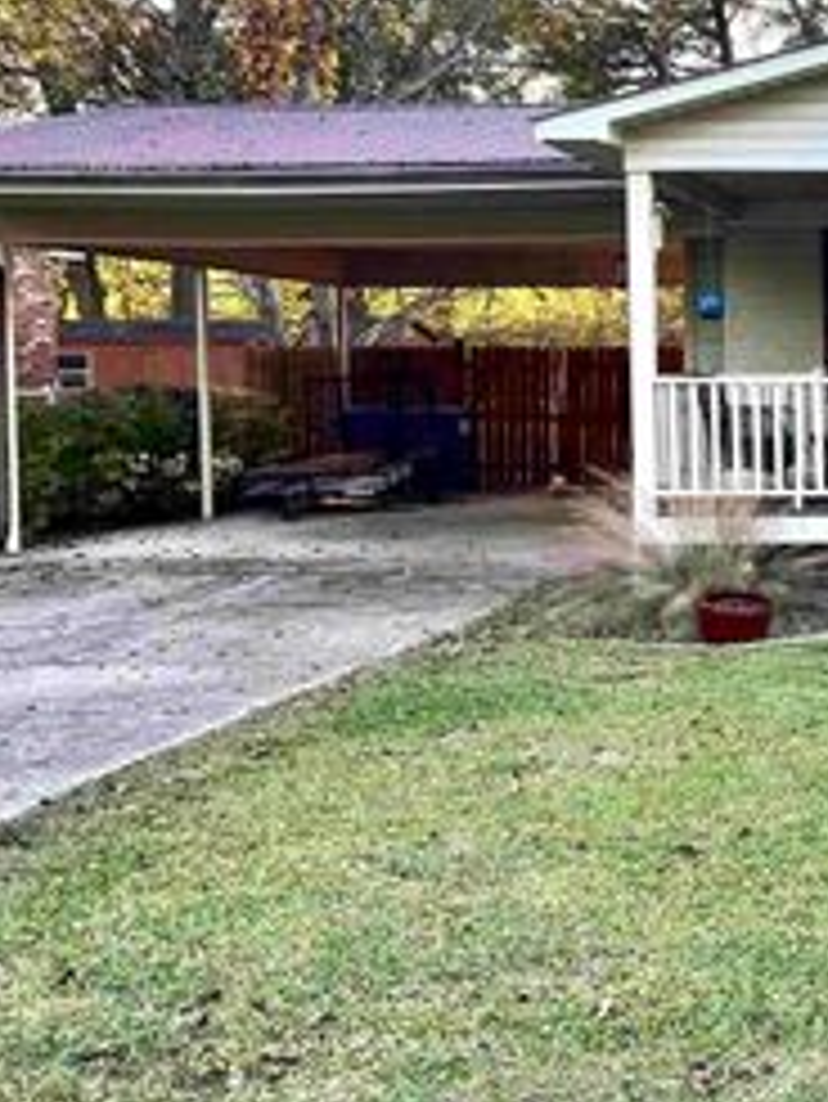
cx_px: 1044
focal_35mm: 53
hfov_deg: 24.4
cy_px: 403
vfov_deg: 35.9
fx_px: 1689
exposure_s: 1/126
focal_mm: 5.7
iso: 32
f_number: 1.5
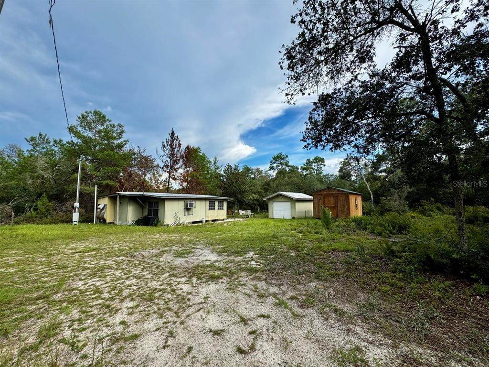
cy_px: 184
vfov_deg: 85.7
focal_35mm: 14
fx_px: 198
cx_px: 244
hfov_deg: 102.1
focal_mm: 2.22
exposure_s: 1/1160
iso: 40
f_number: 2.2
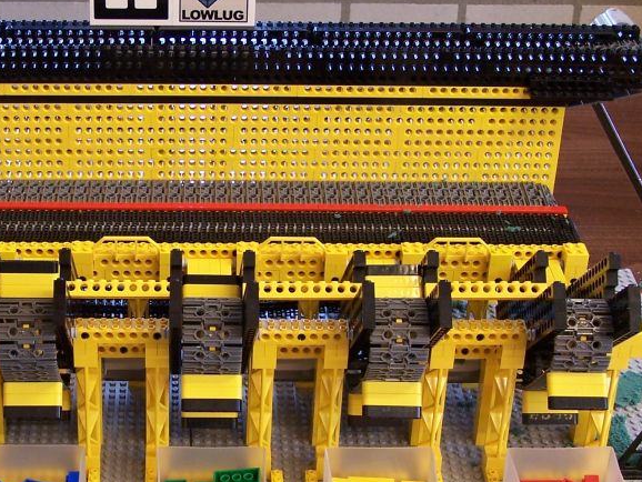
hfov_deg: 22.8
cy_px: 280
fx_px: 1577
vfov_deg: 17.4
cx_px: 182
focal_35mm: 85
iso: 80
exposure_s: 1/10
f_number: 3
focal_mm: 8
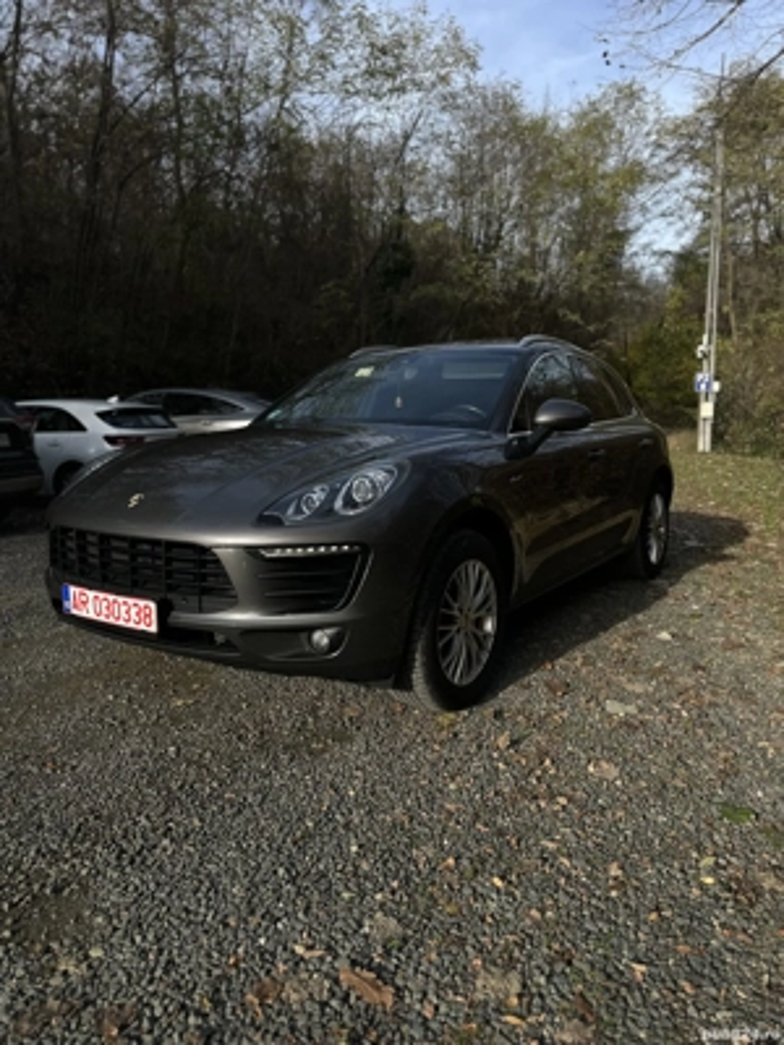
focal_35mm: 24
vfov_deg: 71.6
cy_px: 522
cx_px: 392
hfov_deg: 56.8
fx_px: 725
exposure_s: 1/3597
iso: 80
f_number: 1.78
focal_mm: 6.86
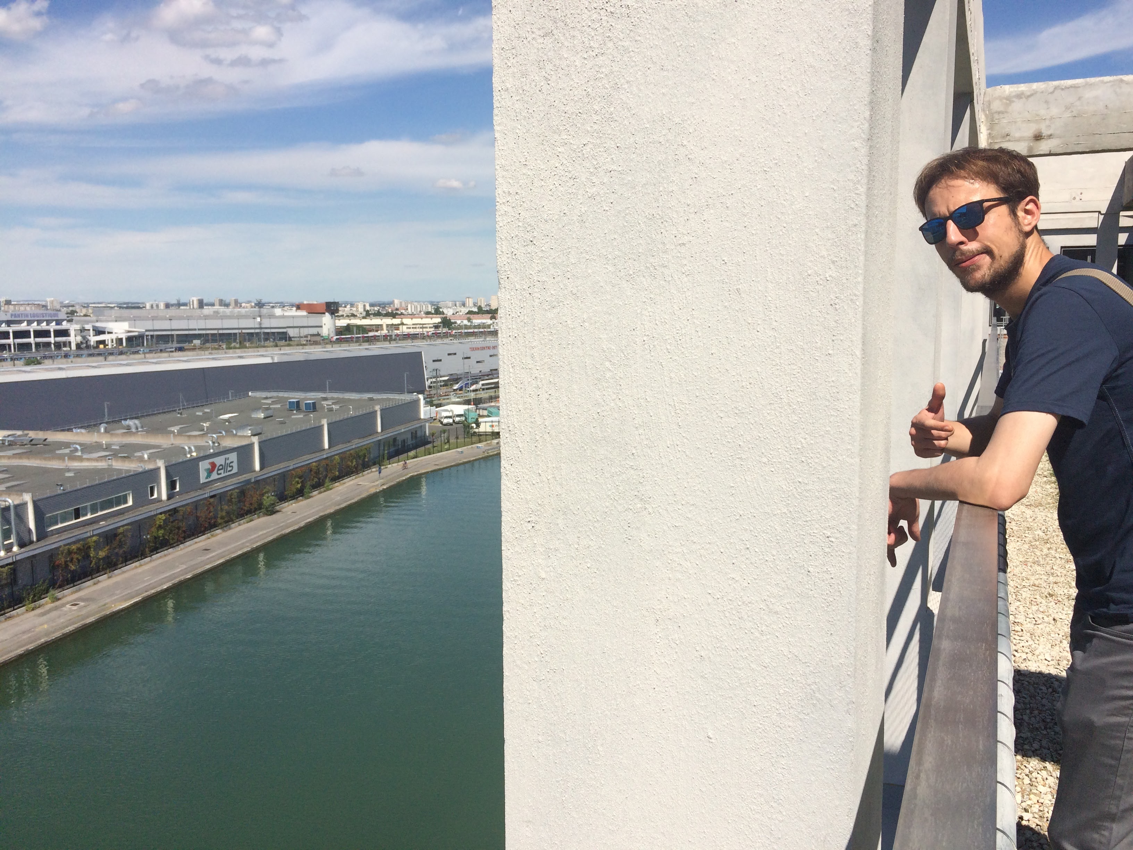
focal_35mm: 29
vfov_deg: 48.2
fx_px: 949
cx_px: 566
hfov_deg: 61.7
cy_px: 425
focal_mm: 4.15
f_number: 2.2
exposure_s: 1/3731
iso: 32
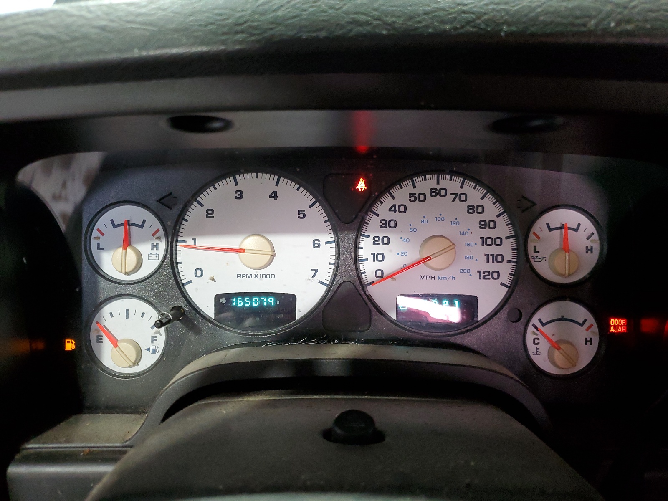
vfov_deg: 53.1
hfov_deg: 67.3
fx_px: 502
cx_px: 334
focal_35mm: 26
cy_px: 250
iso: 262
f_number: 1.5
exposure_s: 1/60.2
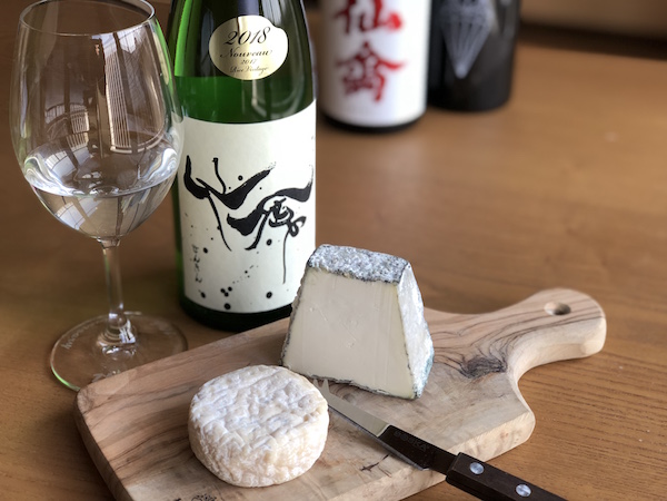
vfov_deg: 25.7
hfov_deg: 33.8
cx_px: 334
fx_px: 1098
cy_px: 250
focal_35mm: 57
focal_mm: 6.6
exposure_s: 1/60
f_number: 2.8
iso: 32
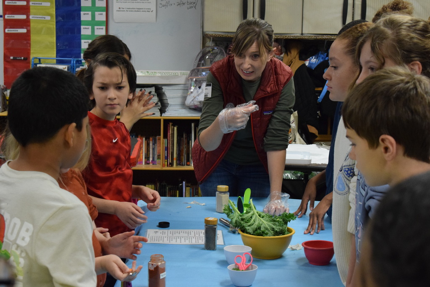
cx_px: 215
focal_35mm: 78
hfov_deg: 26.0
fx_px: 932
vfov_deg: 17.5
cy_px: 144
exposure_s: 1/80
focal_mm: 52
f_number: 8
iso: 3200
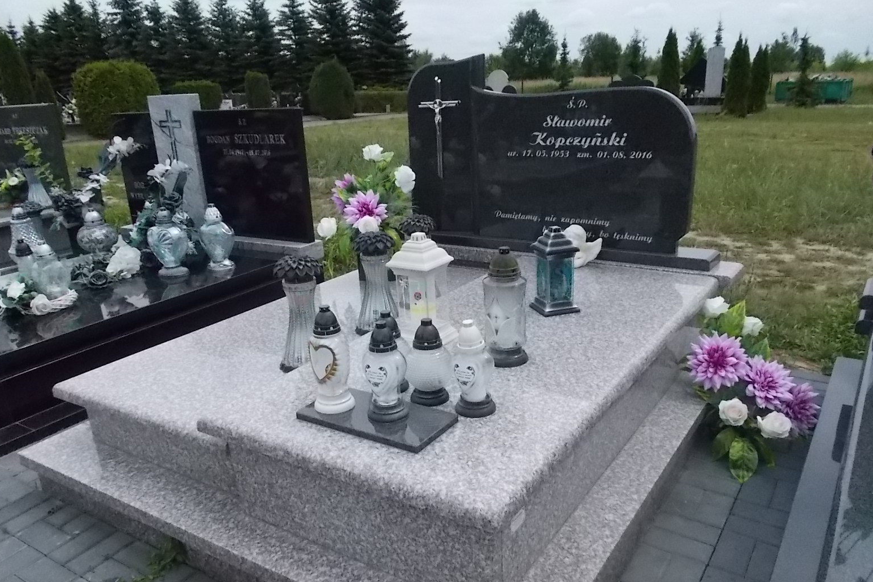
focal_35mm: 28
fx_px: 679
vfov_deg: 46.3
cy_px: 334
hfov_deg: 65.5
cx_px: 436
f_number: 8
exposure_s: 1/640
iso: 400
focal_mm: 4.6
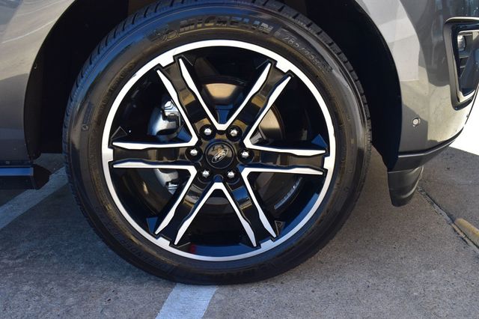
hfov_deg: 49.6
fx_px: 519
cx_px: 240
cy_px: 160
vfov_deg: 34.2
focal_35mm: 39
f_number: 9
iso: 400
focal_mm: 26
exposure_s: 1/125
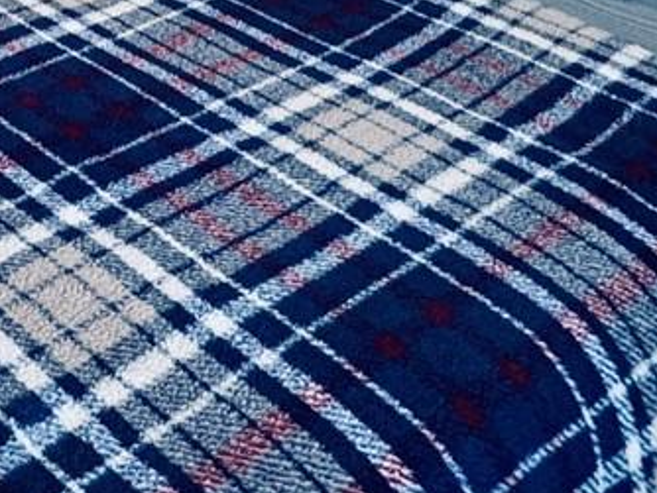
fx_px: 1273
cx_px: -350
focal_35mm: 67
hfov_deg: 23.0
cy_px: -631
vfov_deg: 15.1
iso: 100
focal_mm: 2.22
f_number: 2.2
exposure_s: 1/120
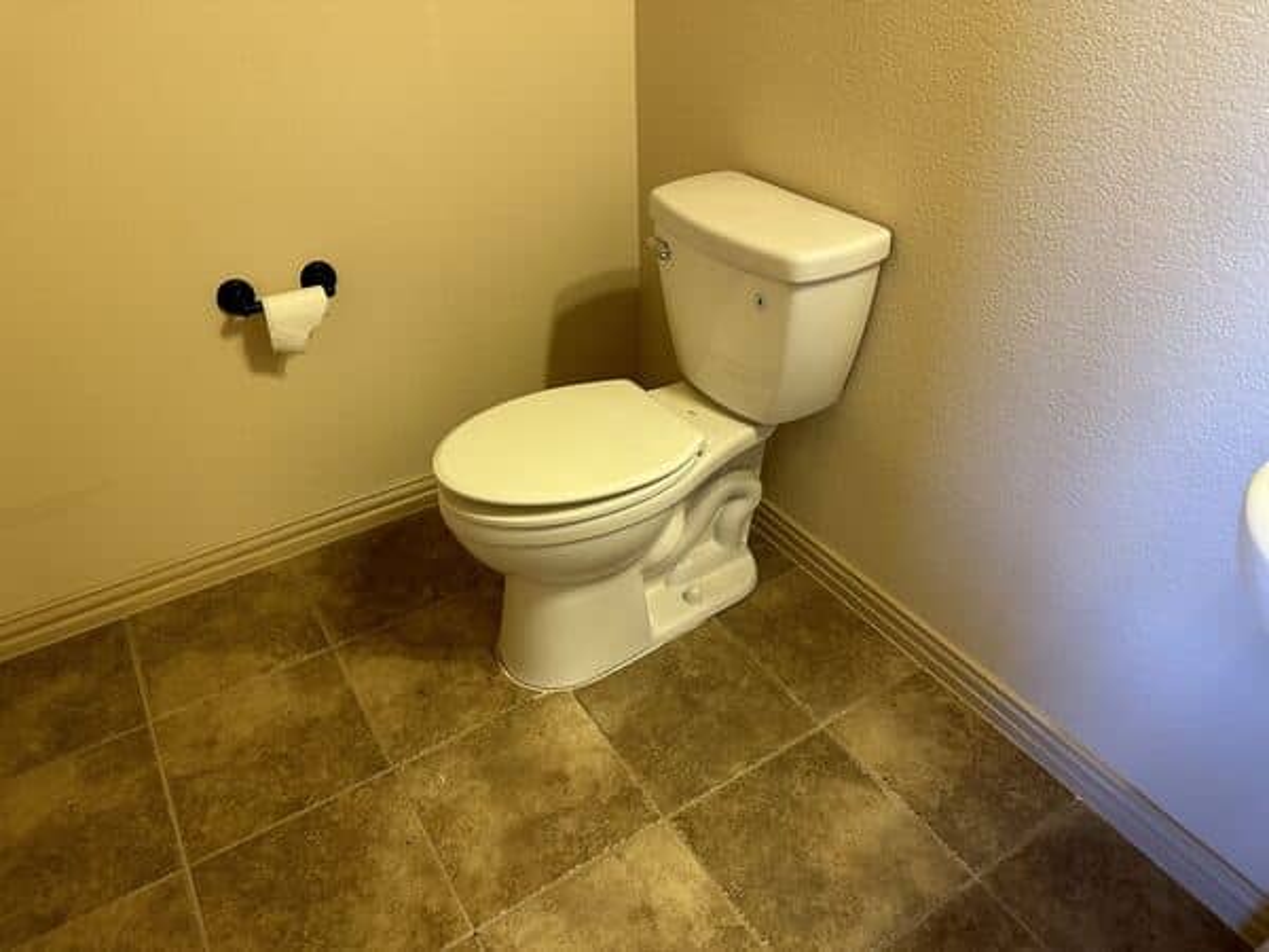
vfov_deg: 56.8
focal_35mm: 24
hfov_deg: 71.6
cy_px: 476
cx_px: 634
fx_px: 880
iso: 250
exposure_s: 1/60
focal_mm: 6.86
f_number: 1.78
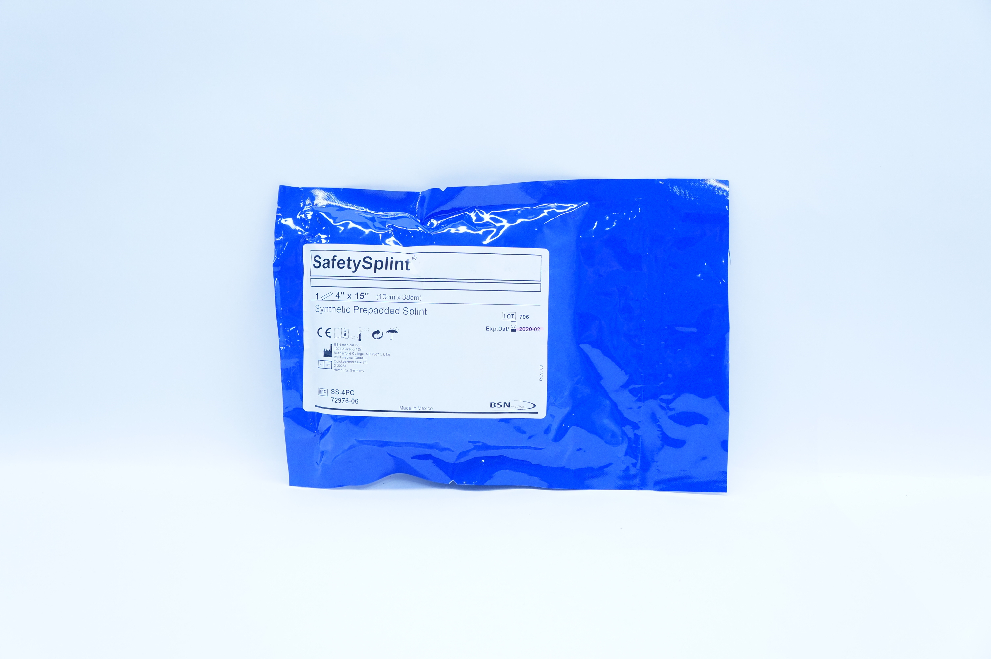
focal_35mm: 34
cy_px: 330
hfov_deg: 55.2
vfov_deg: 38.3
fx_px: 949
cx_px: 496
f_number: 4.5
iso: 800
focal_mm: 23
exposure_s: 1/160
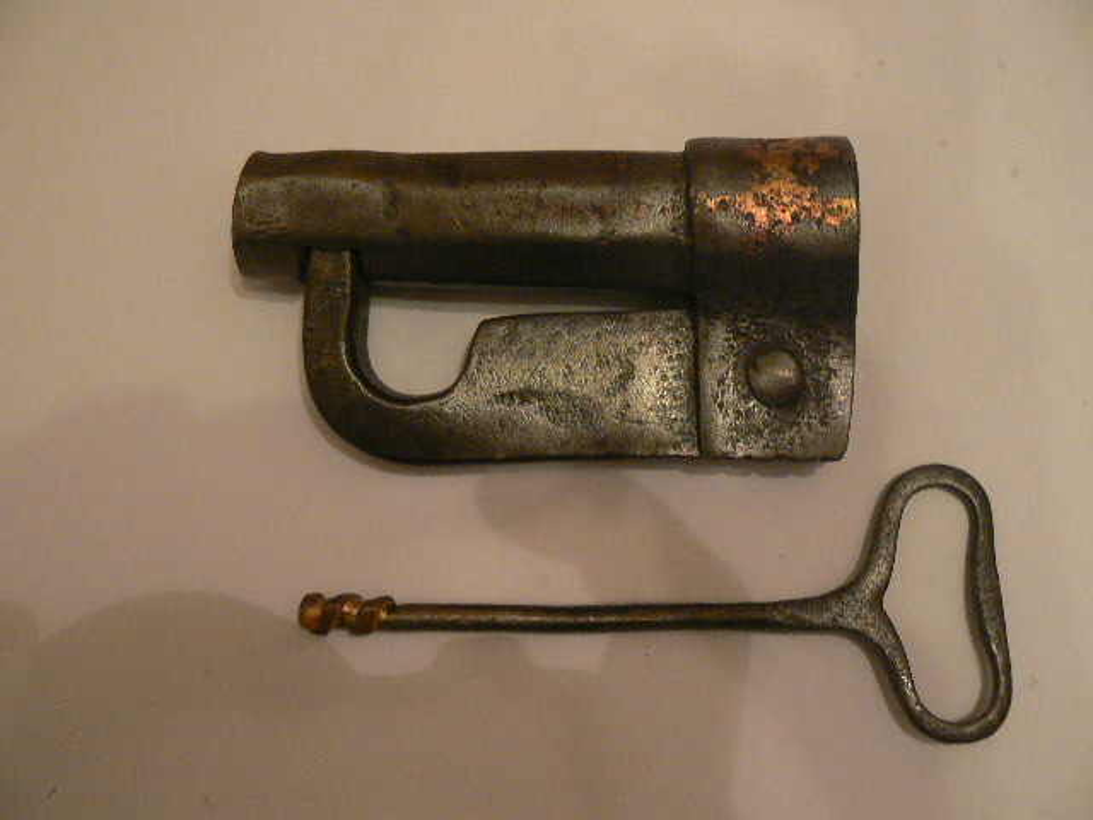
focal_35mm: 36
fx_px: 1137
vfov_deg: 39.7
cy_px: 410
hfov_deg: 51.4
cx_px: 546
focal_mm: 6
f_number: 2.8
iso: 200
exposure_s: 1/20
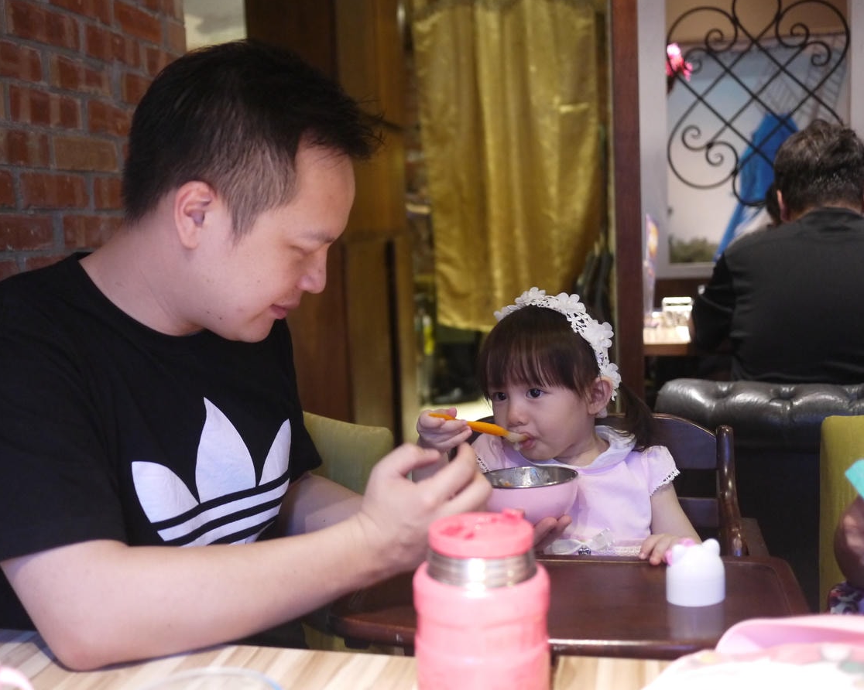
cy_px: 345
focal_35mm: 42
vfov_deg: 35.7
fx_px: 1074
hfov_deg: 43.8
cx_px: 406
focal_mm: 20
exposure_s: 1/40
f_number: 1.7
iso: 800
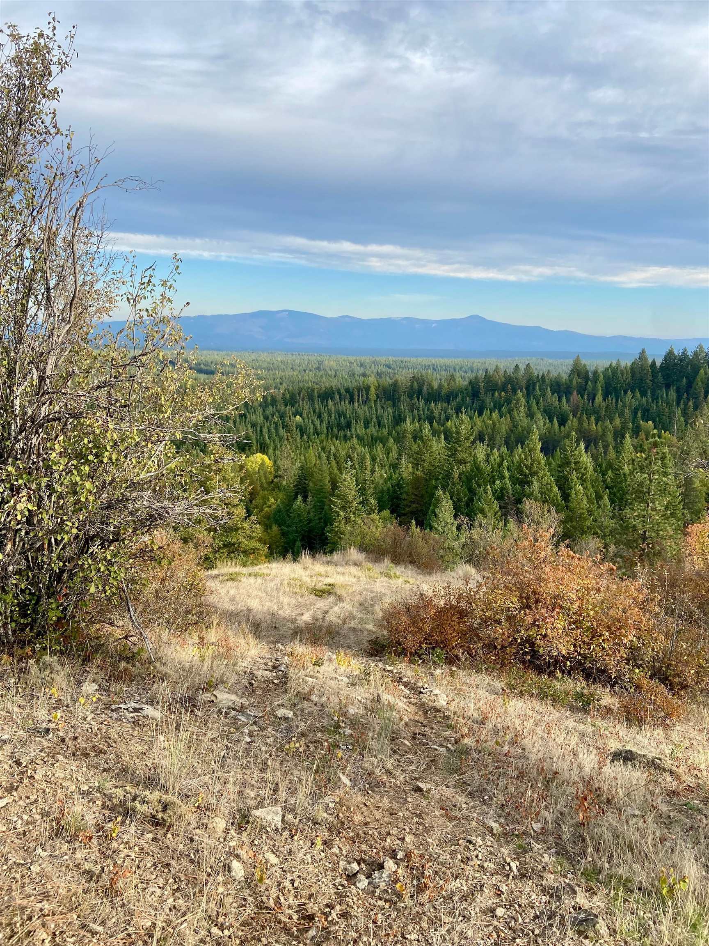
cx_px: 354
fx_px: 710
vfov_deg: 67.3
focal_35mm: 26
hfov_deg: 53.1
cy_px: 473
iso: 32
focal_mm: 4.3
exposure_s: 1/957
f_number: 1.8
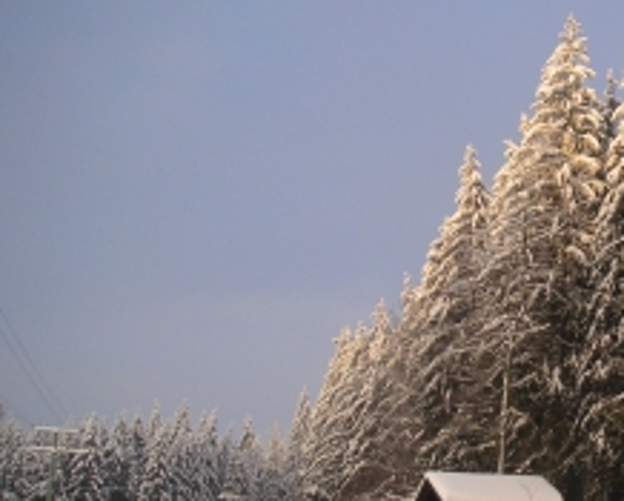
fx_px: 1258
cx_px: 550
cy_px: 269
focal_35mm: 68
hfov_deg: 27.0
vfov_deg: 22.5
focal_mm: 6
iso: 50
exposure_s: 1/180
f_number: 2.8
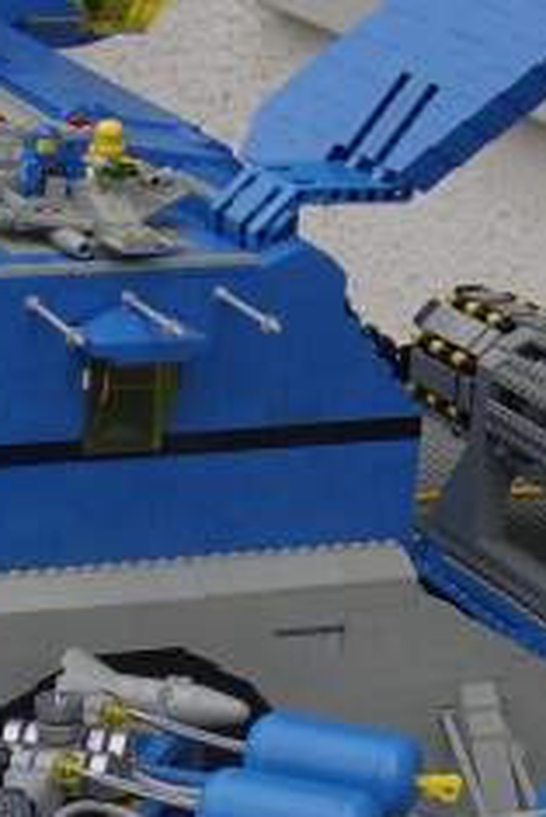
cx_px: 66
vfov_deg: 19.2
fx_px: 2408
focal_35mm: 106
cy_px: 542
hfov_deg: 12.8
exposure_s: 1/545
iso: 71
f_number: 4.1
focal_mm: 5.8
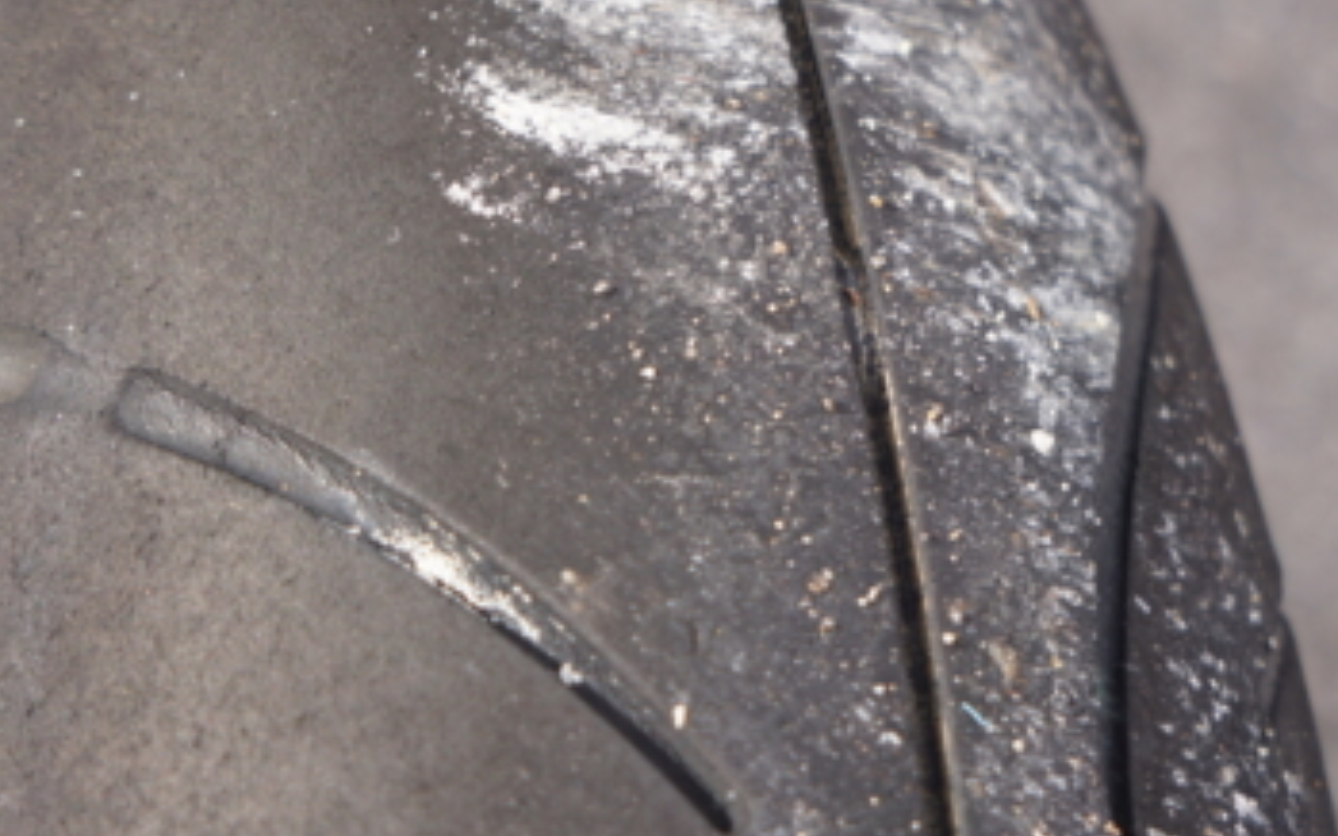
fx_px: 2552
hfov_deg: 29.1
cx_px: 399
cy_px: 389
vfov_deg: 18.6
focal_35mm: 70
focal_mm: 20
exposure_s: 1/100
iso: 100
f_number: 5
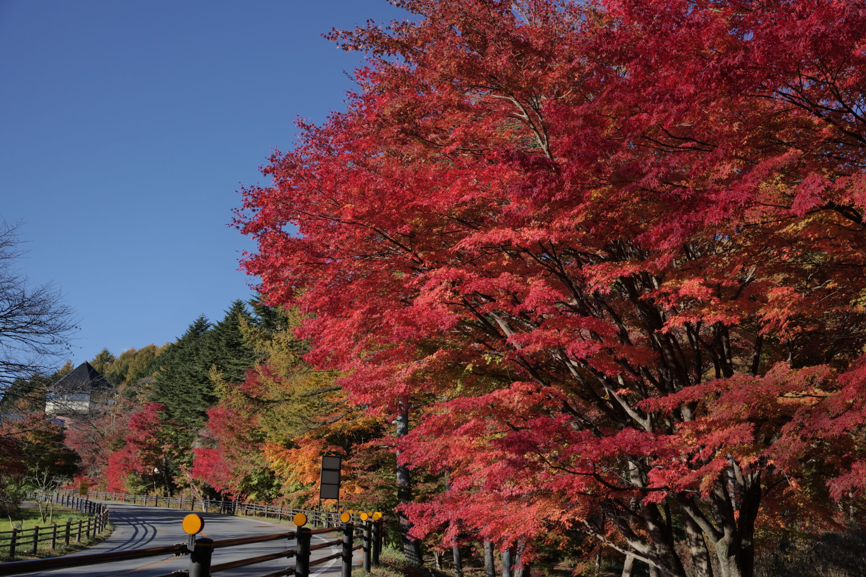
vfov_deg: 33.4
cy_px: 288
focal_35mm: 40
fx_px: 962
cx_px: 433
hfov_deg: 48.5
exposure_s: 1/400
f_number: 5.6
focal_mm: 40
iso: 100
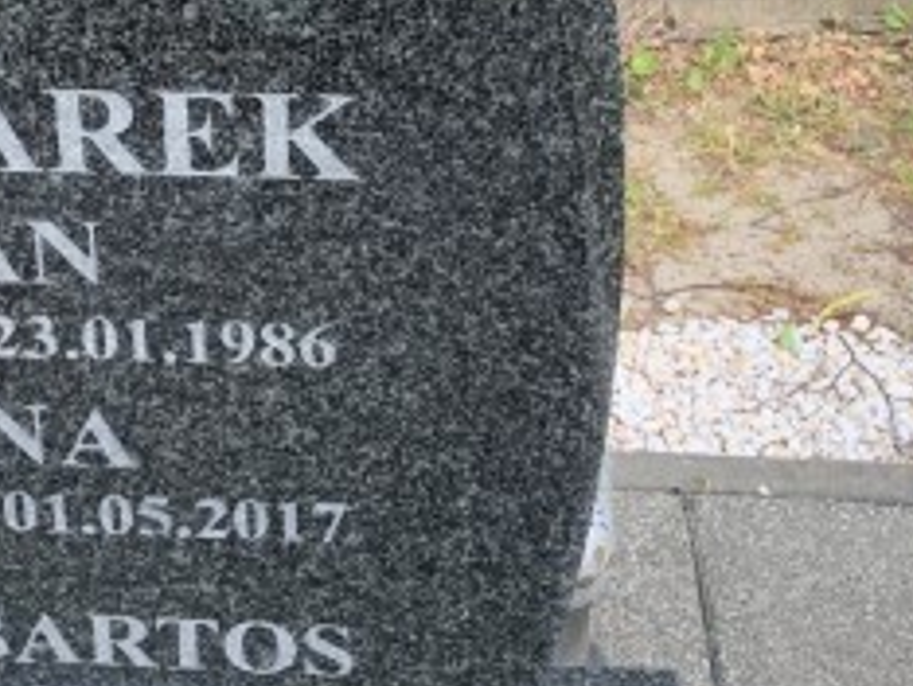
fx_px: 1875
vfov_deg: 19.9
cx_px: 222
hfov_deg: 27.0
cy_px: -66
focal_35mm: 71
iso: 25
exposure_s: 1/133
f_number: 1.8
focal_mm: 4.25
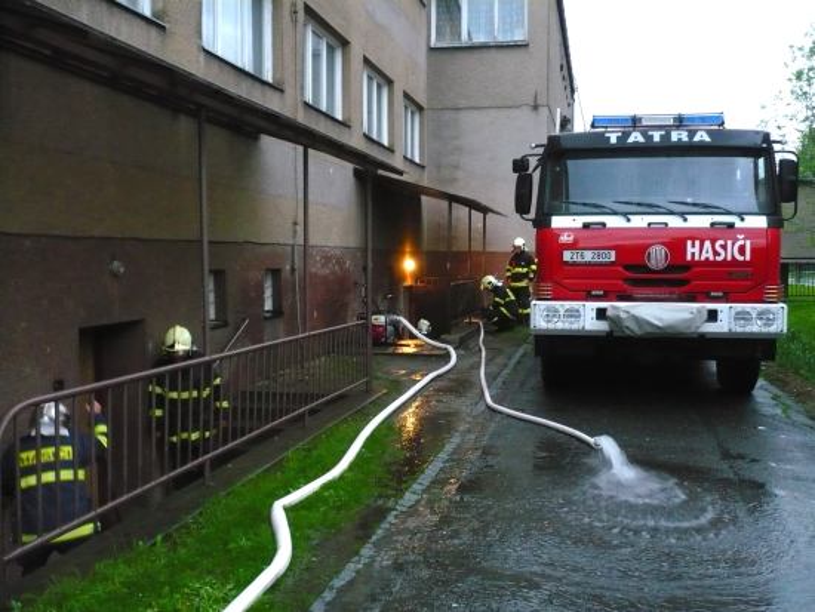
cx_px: 408
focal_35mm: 35
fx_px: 824
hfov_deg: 52.6
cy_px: 306
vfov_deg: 40.7
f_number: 2.8
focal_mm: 5.8
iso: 400
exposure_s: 1/13
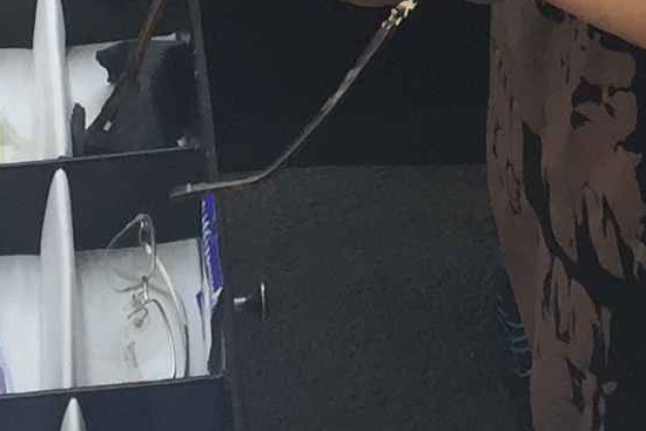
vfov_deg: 6.8
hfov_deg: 11.3
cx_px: 749
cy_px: -909
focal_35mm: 179
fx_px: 3213
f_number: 2.2
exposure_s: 1/460
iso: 32
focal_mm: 4.15
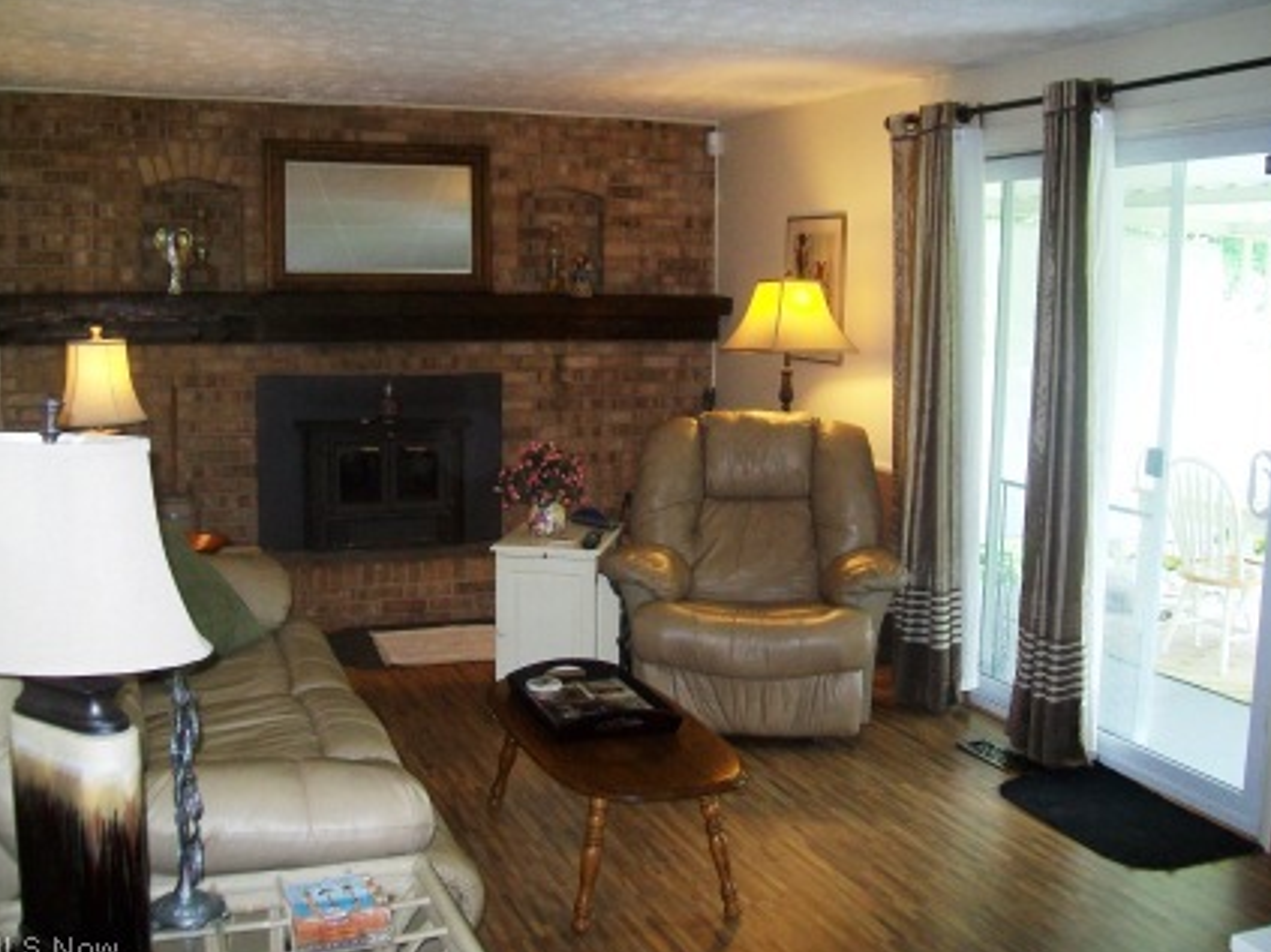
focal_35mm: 36
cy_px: 465
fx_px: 1321
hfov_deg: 51.4
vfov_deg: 39.6
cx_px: 643
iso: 160
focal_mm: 6.1
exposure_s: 1/60
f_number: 2.7
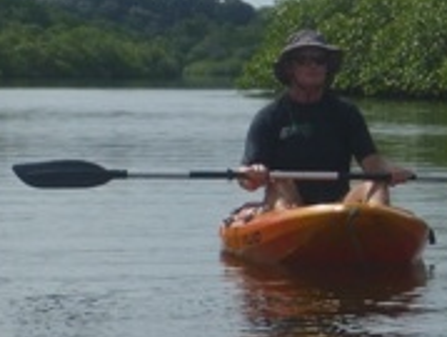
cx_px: 165
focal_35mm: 271
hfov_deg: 7.3
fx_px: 3507
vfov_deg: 5.5
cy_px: 167
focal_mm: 13.4
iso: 100
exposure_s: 1/640
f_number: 5.5
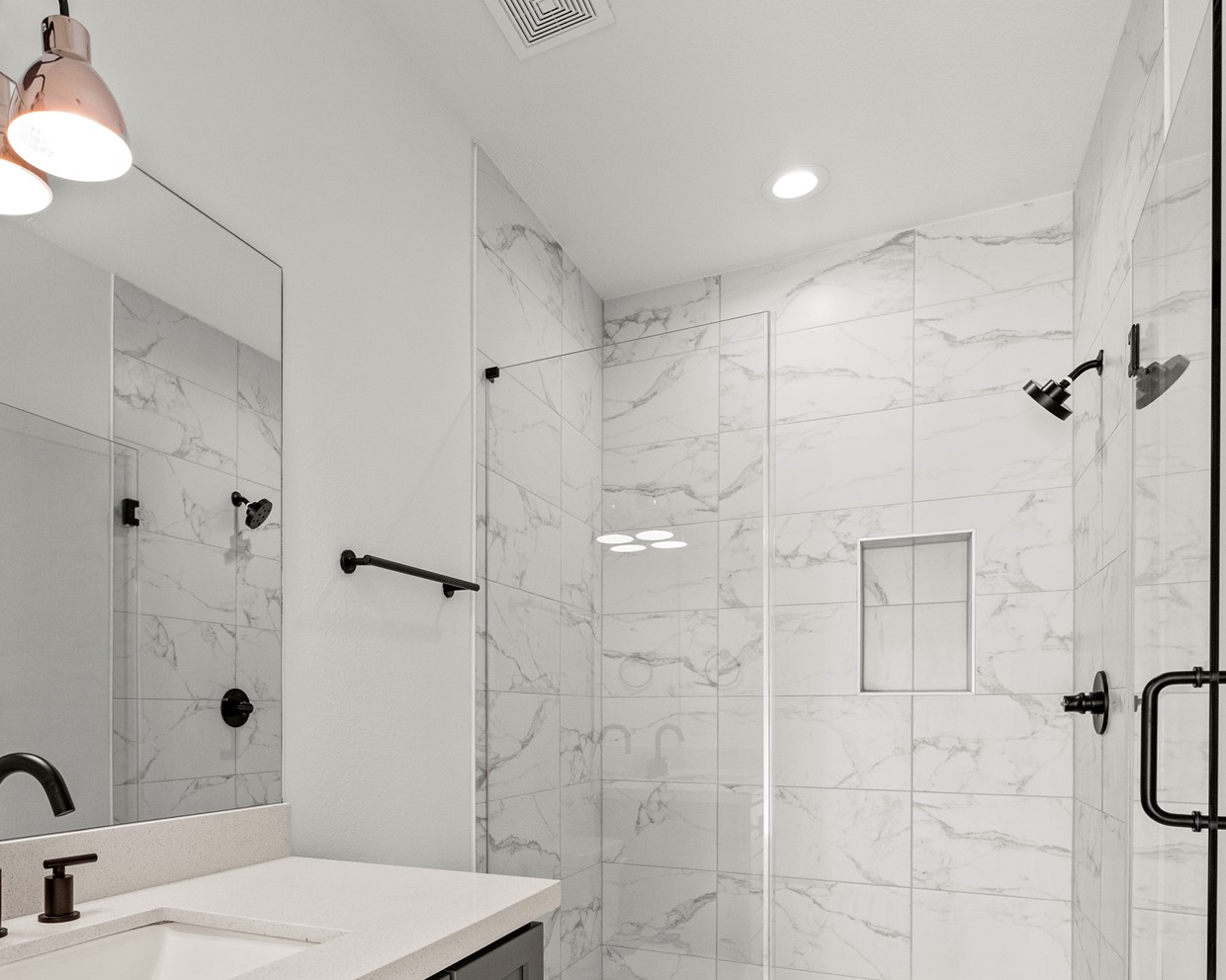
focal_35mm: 23
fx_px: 835
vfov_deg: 58.4
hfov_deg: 71.4
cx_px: 462
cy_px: 709
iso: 800
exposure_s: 1/30
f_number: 8
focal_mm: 14
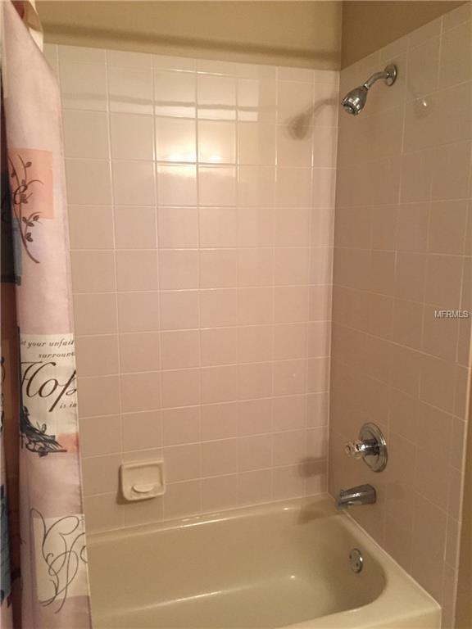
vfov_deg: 61.7
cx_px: 236
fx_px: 527
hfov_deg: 48.2
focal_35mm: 29
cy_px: 314
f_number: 2.2
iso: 160
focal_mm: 4.15
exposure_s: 1/30
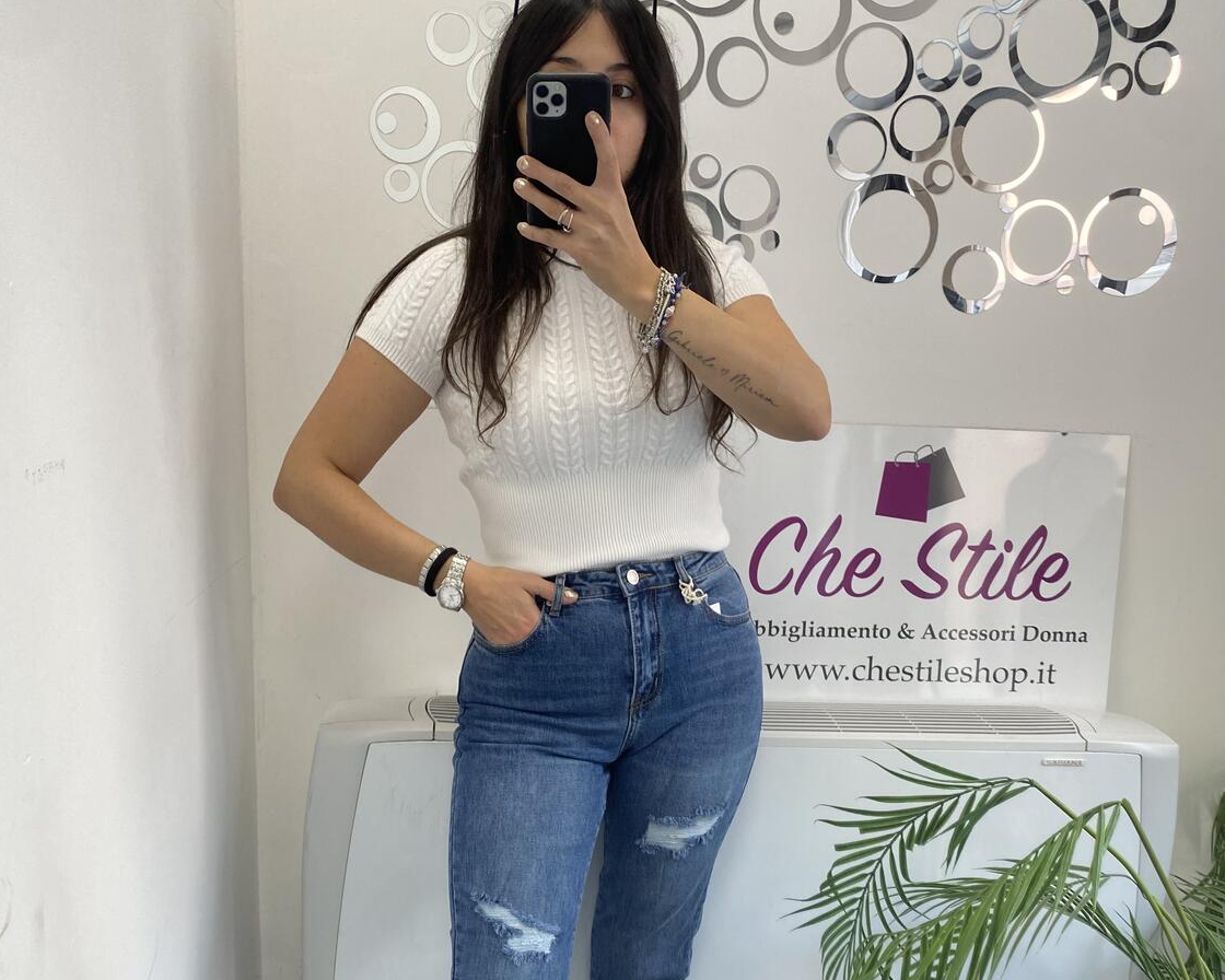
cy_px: 682
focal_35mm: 34
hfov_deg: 52.8
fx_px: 1233
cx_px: 612
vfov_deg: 42.5
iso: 100
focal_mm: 4.25
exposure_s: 1/121
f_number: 1.8
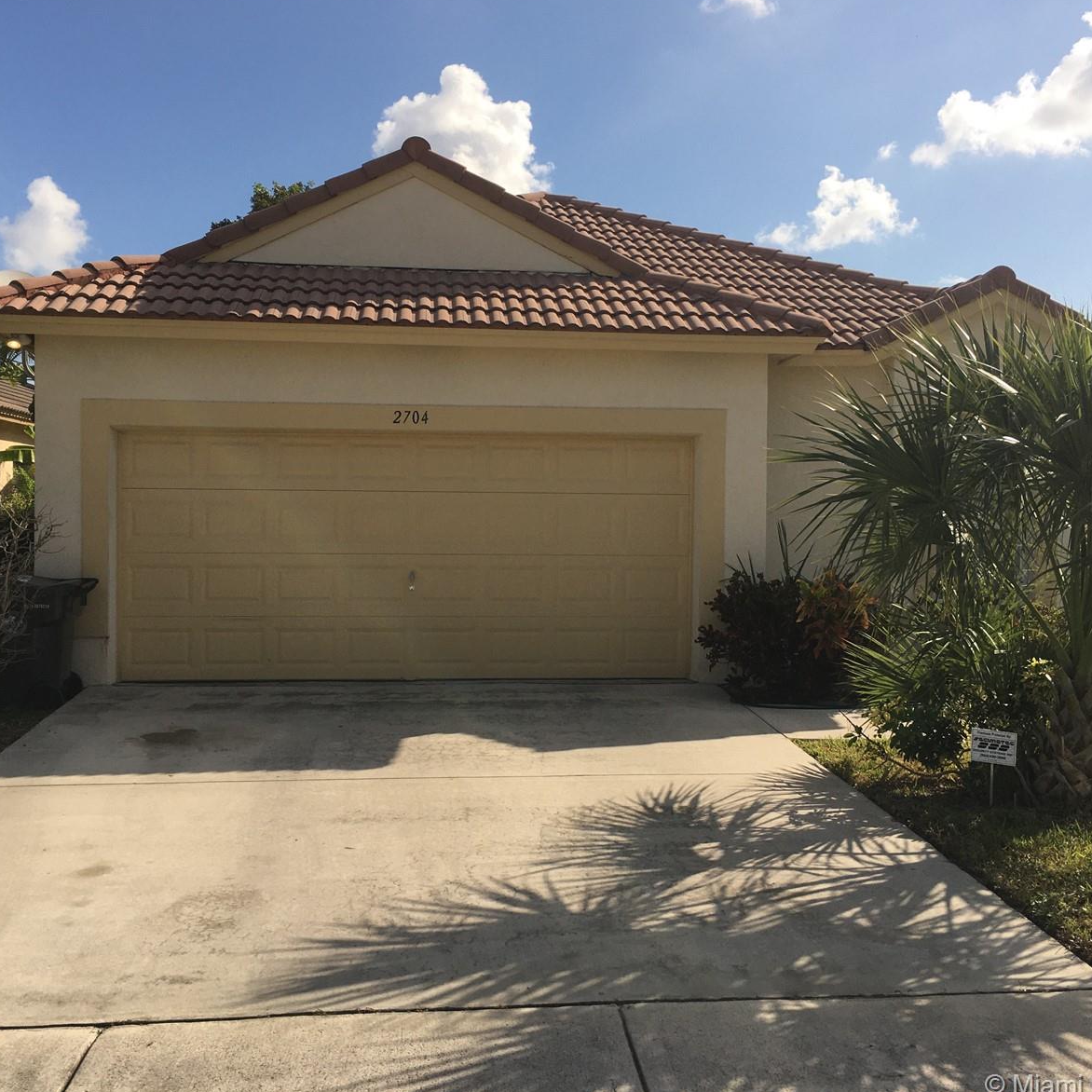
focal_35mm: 35
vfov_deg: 47.2
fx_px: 1249
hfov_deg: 47.2
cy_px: 545
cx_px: 542
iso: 25
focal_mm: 4.15
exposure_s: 1/2331
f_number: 2.2
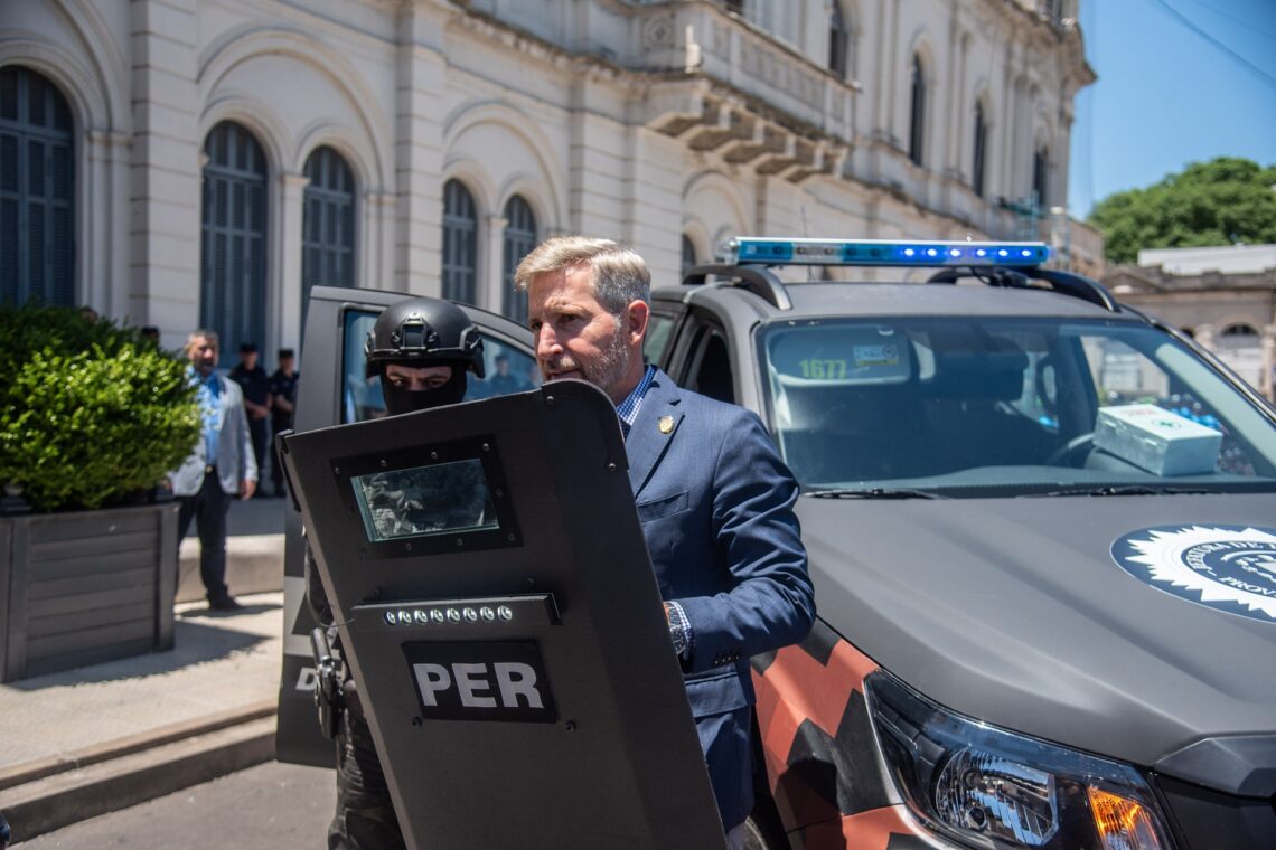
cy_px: 425
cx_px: 638
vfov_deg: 35.1
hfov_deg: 50.7
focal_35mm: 38
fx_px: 1347
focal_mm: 38
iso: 500
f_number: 4
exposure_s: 1/4000
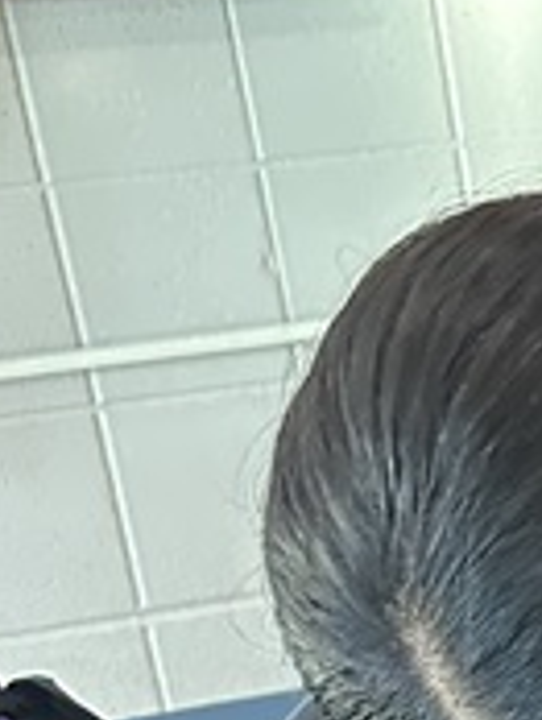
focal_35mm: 141
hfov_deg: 9.2
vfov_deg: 11.9
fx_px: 2936
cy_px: 1606
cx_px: 1411
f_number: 1.78
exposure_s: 1/60
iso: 800
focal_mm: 6.86
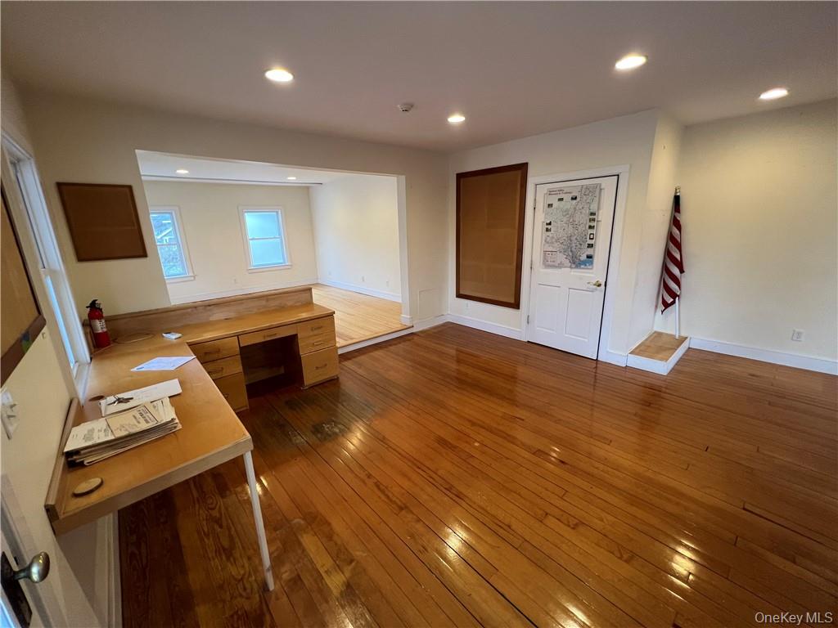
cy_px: 314
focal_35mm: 13
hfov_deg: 106.2
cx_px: 419
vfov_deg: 89.9
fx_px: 315
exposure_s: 1/60
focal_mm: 1.57
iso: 160
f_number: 1.8
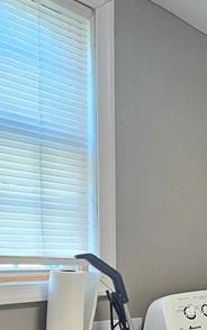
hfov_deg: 17.5
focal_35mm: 48
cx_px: 432
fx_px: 433
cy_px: 283
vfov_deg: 39.5
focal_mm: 2.2
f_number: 2.2
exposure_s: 1/60.2
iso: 250
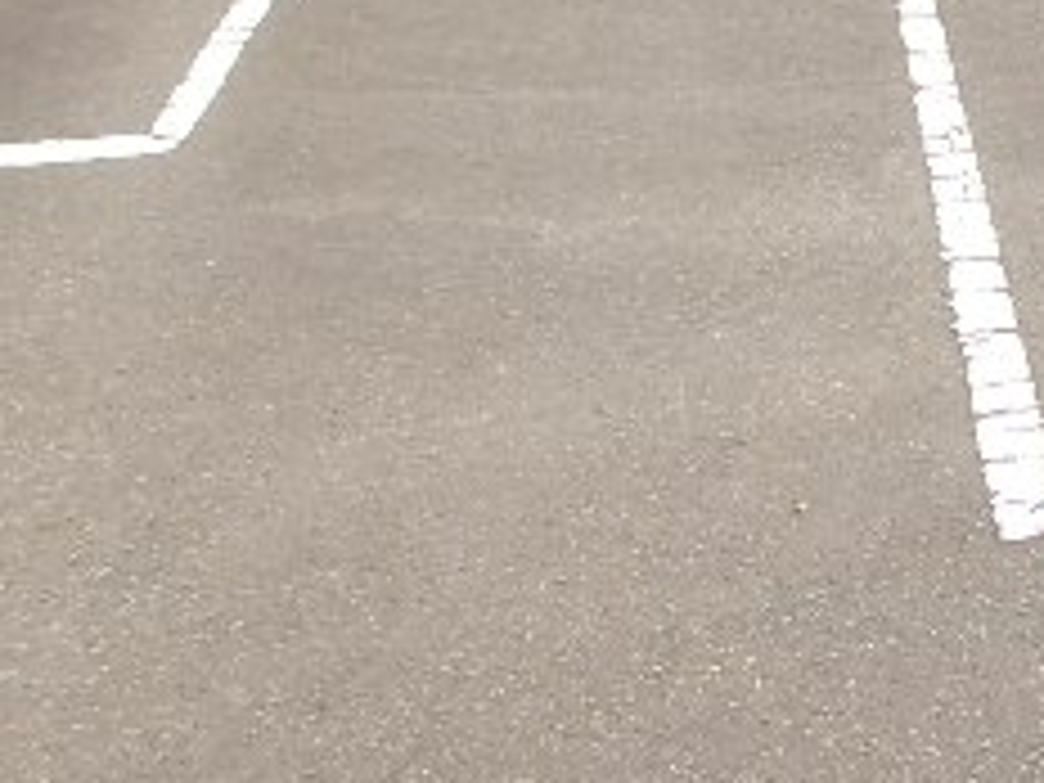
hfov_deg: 28.8
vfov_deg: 23.3
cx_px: 1251
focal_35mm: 58
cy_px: -135
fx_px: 1749
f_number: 3.5
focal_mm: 3.7
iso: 125
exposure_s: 1/100
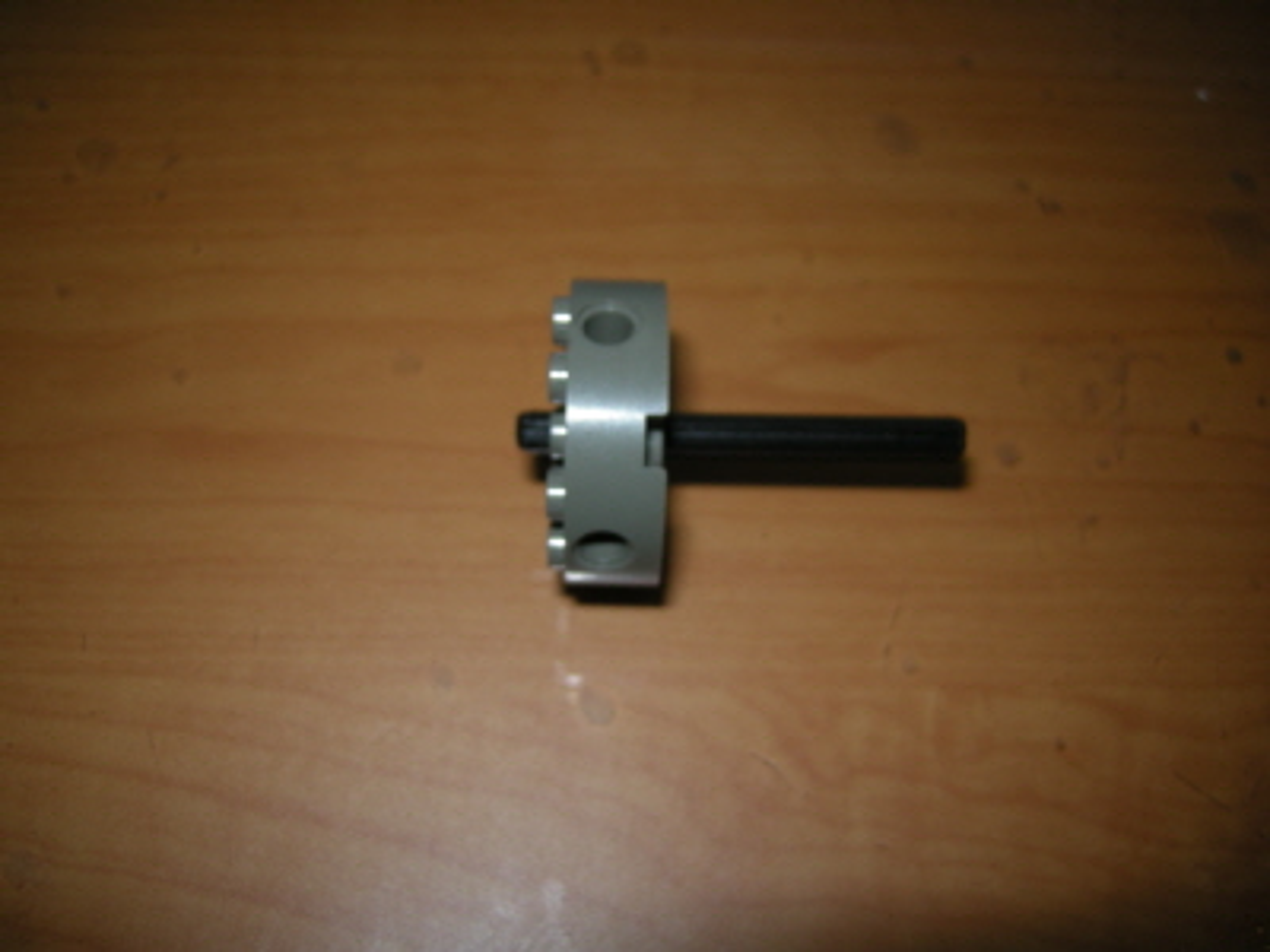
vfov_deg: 39.7
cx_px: 635
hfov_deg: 51.4
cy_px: 476
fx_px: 1321
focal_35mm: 36
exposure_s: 1/30
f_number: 2.7
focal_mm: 7.5
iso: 64
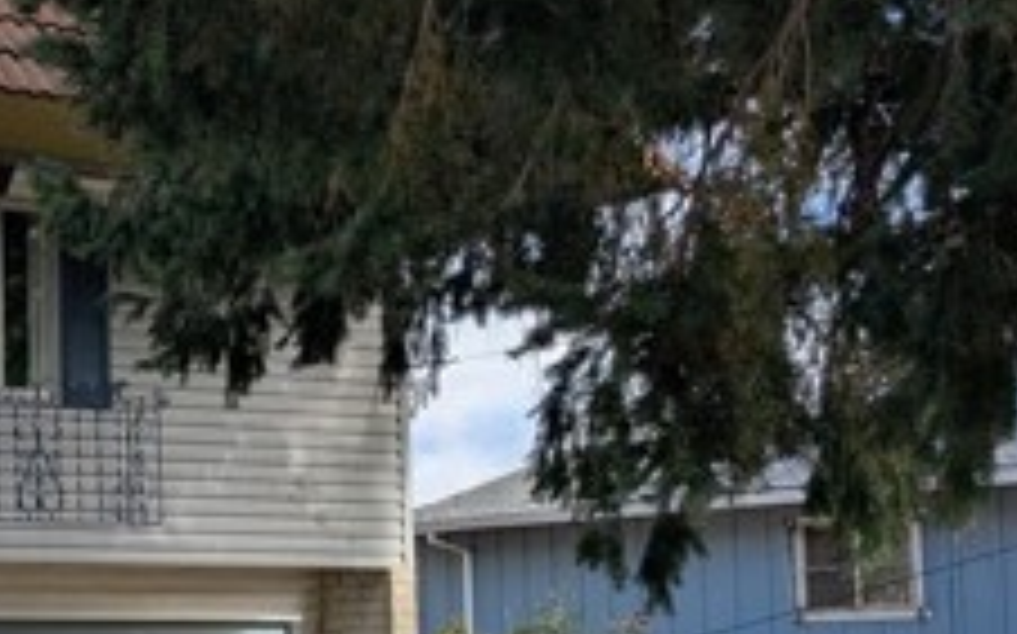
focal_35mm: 72
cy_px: 528
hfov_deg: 24.1
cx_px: -396
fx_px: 1995
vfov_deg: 17.9
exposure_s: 1/509
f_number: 1.68
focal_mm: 6.9
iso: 19
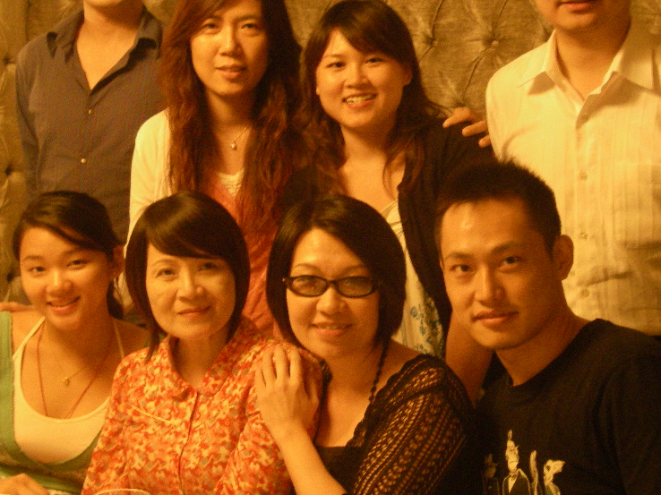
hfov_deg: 28.6
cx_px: 335
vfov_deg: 21.6
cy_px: 183
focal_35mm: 68
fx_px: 1298
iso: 400
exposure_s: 1/8
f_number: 3.5
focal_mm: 8.1
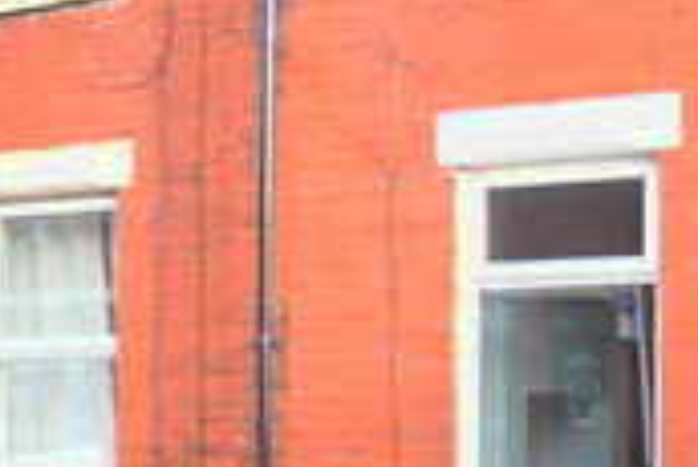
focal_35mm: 61
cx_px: 625
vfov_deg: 21.9
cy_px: 392
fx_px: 1184
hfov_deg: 31.4
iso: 100
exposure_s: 1/80
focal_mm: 10
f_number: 3.5
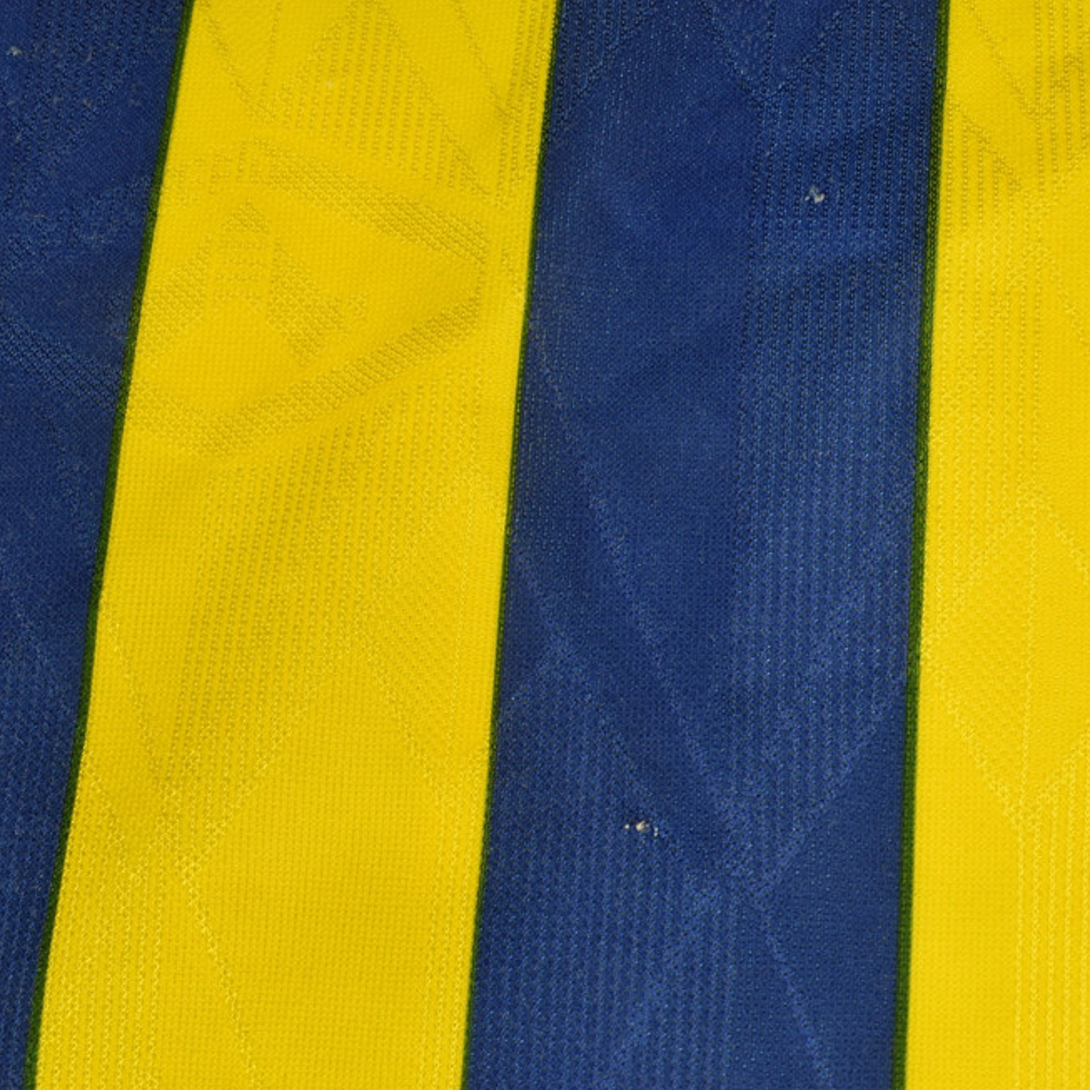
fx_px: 1532
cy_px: 552
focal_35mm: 43
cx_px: 689
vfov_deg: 39.2
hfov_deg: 38.9
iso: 400
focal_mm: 22
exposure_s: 1/50
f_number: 11
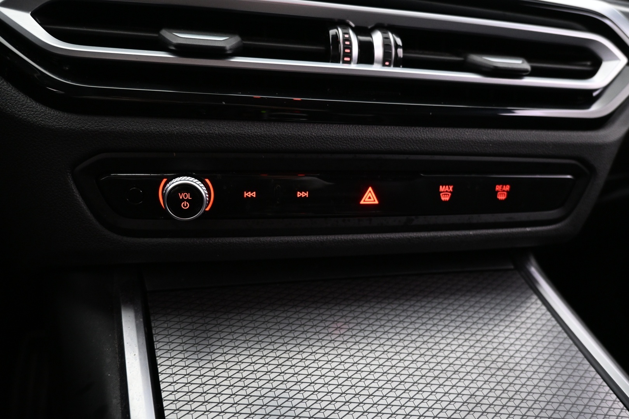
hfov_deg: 73.7
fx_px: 419
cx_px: 314
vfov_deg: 53.1
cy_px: 210
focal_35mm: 24
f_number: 3.5
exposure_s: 1/20
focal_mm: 16
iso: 1600
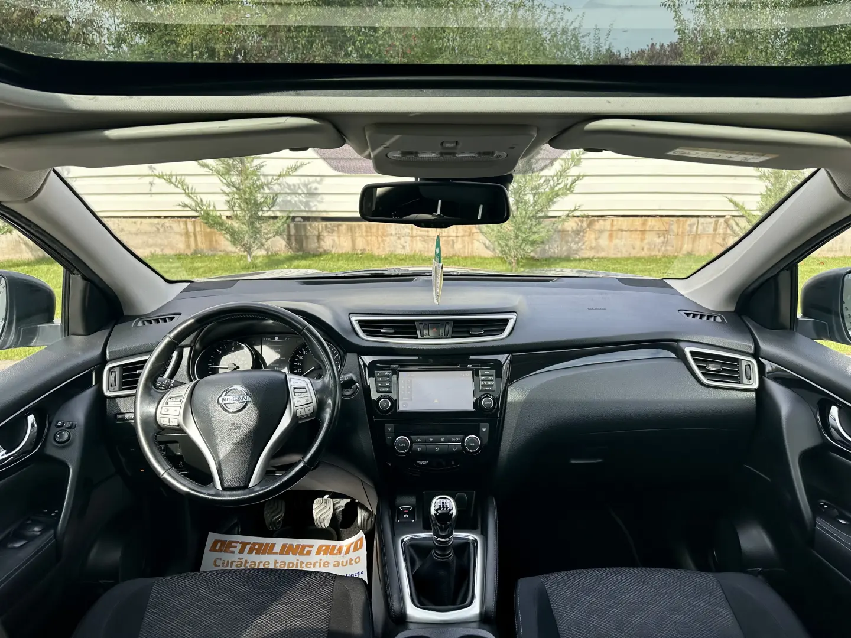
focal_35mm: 24
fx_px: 590
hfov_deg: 71.6
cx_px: 426
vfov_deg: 56.8
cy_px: 319
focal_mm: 6.86
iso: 80
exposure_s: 1/829
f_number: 1.78
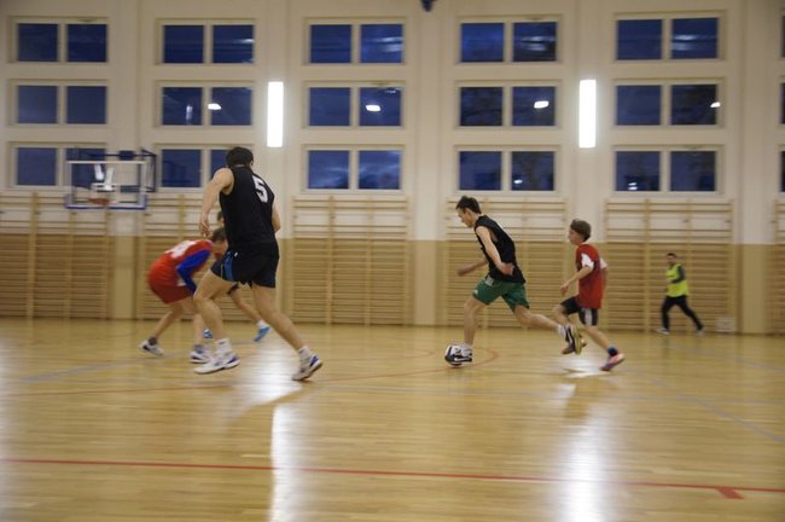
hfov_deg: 46.4
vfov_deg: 31.8
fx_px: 915
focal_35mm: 42
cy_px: 261
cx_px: 392
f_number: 3.2
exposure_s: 1/125
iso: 1600
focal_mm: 28
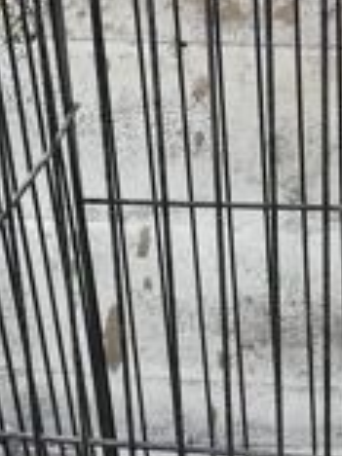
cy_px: 269
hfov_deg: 13.2
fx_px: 1462
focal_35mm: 111
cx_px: 304
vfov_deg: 17.7
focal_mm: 3.81
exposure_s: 1/100
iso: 50
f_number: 2.2
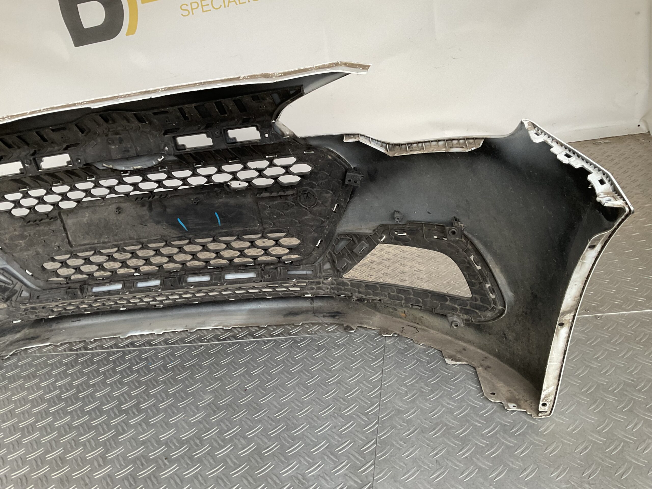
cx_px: 326
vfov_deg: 48.2
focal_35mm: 29
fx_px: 546
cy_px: 244
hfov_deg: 61.7
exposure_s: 1/50
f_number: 1.8
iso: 64
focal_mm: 3
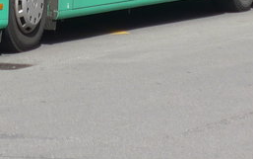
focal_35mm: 292
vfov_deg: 4.4
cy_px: -264
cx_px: -24
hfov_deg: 7.1
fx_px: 2015
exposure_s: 1/1300
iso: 80
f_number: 3.5
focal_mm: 12
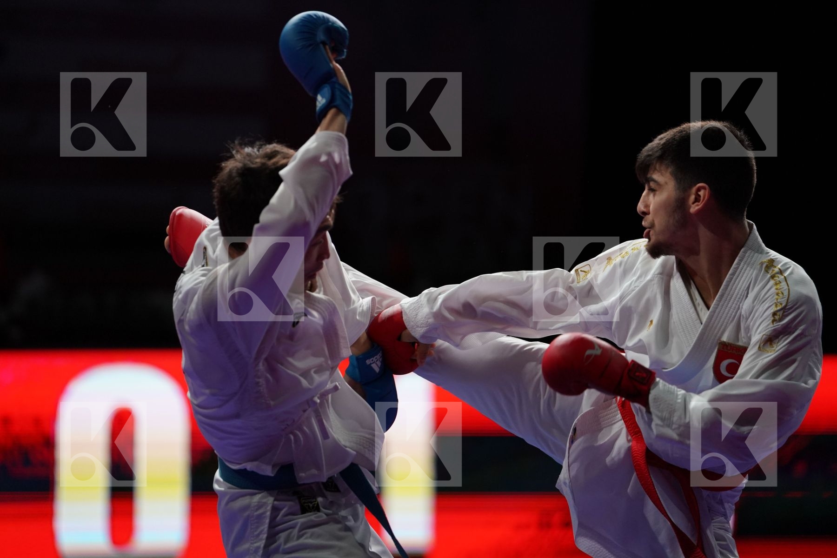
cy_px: 279
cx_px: 418
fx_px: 4603
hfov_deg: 10.4
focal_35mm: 198
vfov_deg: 6.9
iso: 2000
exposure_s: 1/1000
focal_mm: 198
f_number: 2.8
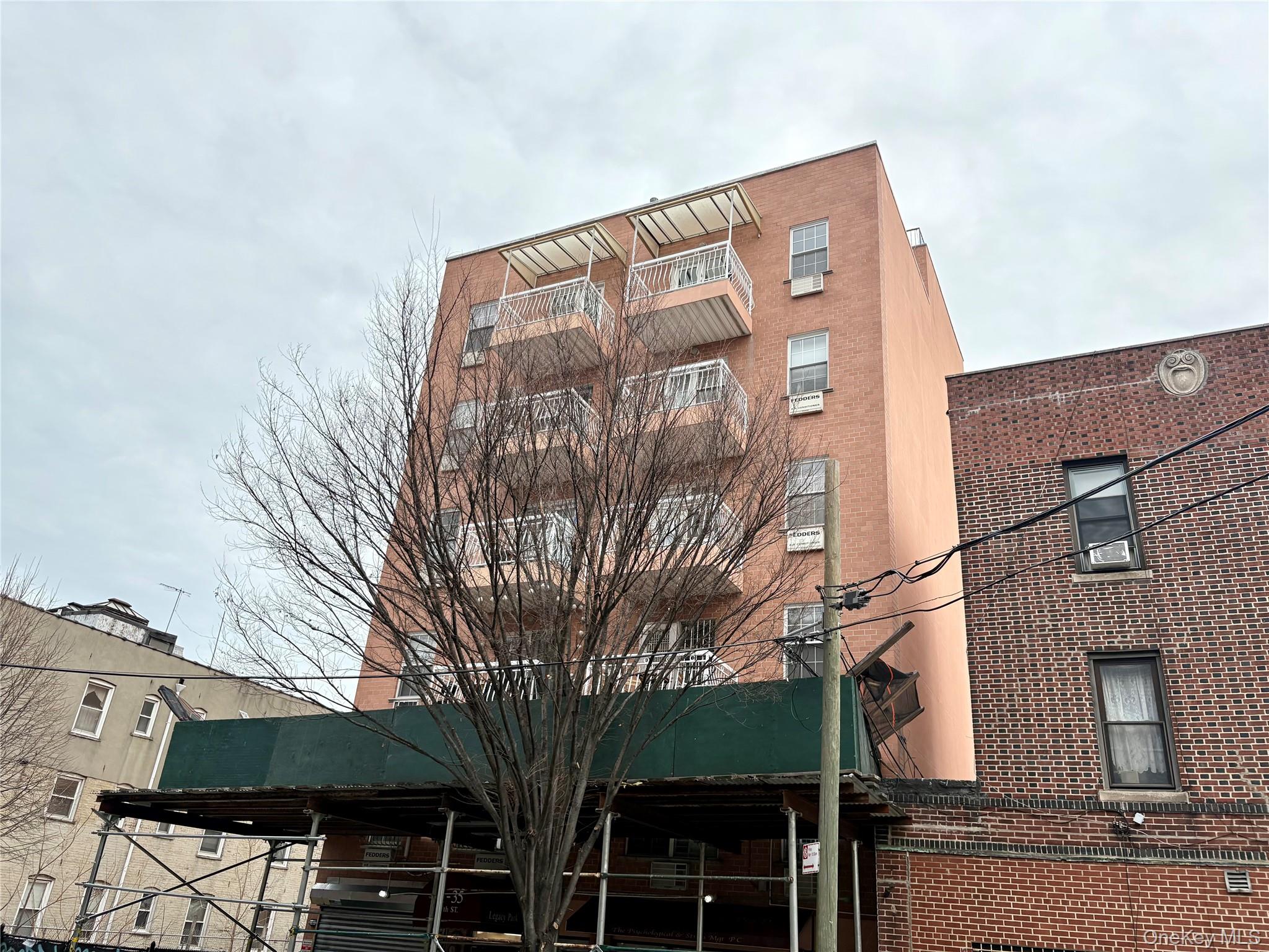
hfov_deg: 67.3
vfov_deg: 53.1
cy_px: 476
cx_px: 634
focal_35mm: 26
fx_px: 953
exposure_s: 1/1263
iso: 64
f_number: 1.6
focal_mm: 5.96
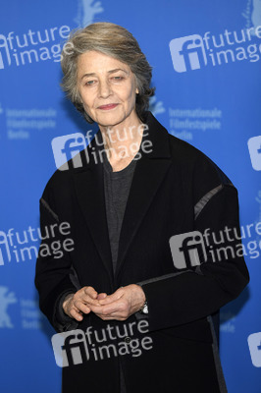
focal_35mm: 165
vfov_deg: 12.5
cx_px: 130
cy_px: 196
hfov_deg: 8.3
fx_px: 1797
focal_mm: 165
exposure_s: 1/320
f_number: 3.5
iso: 800
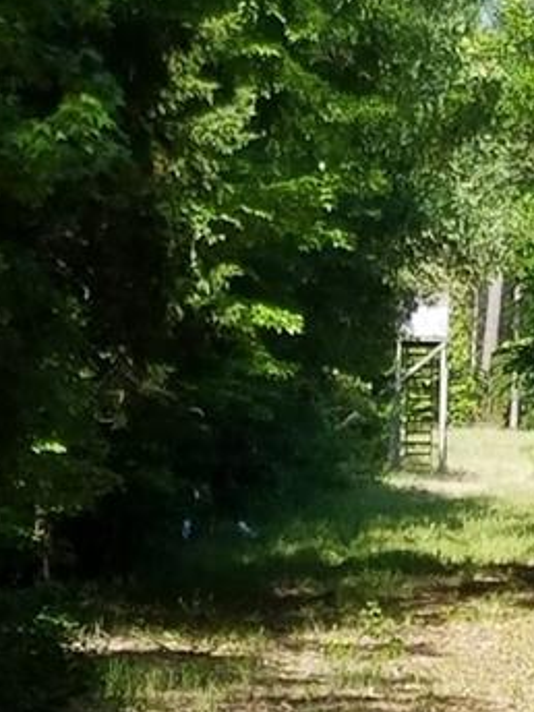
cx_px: 480
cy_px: 505
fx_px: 1193
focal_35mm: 58
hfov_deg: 24.5
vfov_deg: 32.8
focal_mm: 4.2
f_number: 1.7
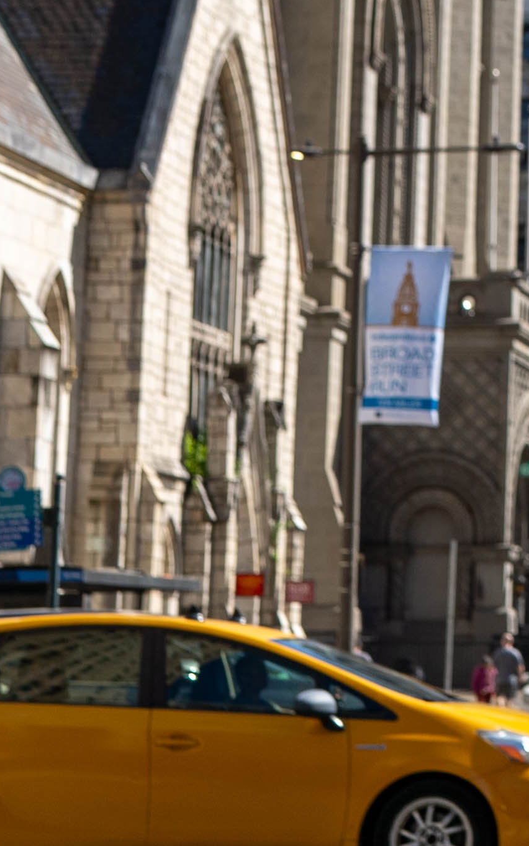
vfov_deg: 13.3
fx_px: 3575
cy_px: -2
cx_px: 1061
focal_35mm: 155
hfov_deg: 8.1
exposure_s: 1/800
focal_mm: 35
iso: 100
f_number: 4.5
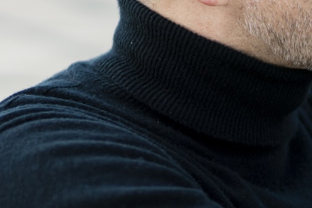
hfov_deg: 11.4
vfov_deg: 8.2
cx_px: 565
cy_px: 104
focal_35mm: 168
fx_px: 1455
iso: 100
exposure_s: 1/1250
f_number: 1.6
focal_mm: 35
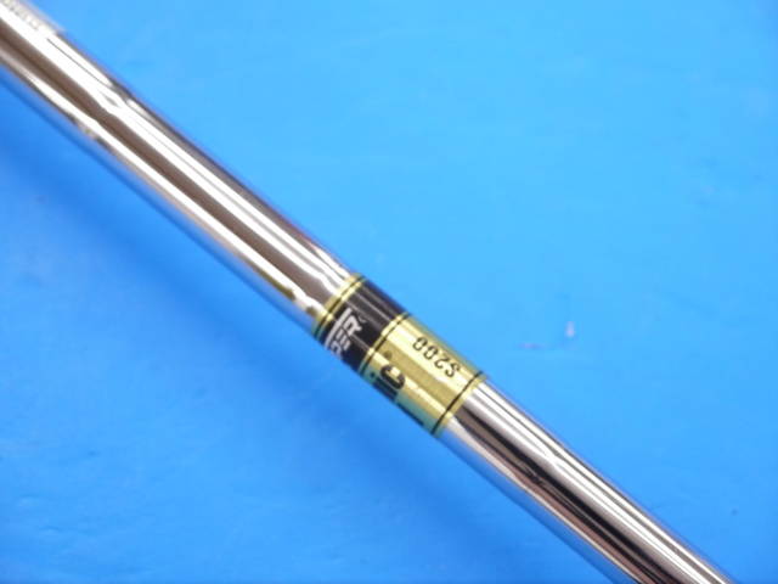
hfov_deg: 23.3
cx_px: 389
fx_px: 1888
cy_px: 292
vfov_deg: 17.6
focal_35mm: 84
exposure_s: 1/125
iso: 800
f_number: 5.6
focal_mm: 42
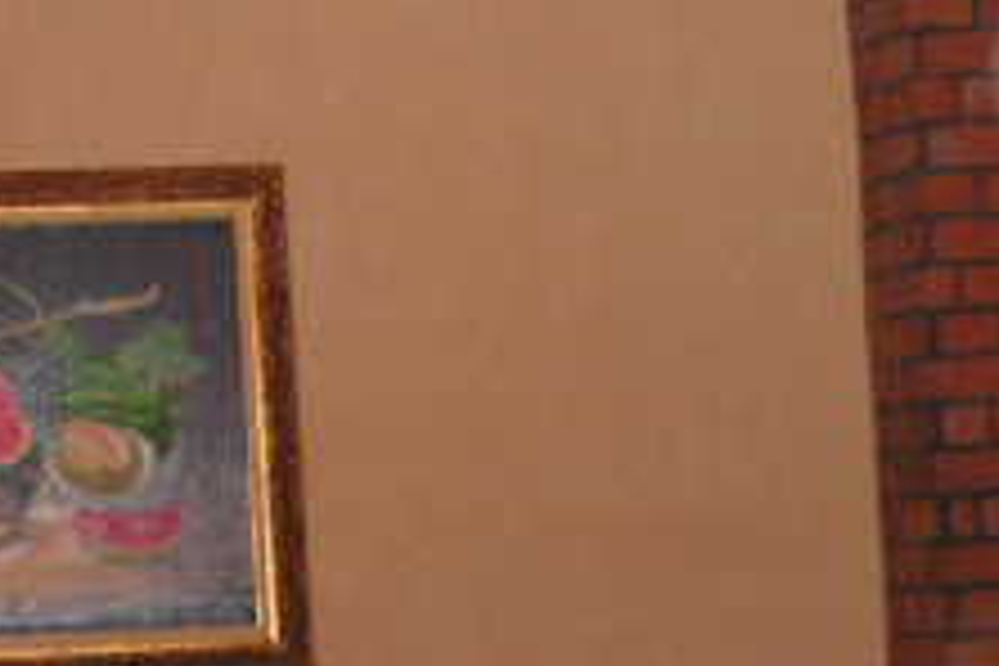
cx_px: 1116
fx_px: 4745
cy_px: 824
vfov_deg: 7.9
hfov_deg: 11.8
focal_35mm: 171
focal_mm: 9.6
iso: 200
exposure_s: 1/60
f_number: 3.3
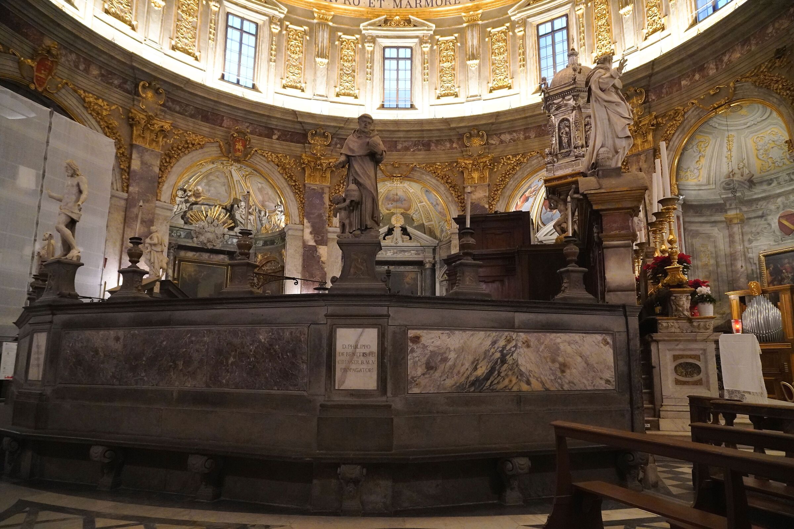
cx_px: 397
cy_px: 264
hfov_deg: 73.7
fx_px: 529
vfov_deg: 53.1
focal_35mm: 24
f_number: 4
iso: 6400
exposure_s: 1/40
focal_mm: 16
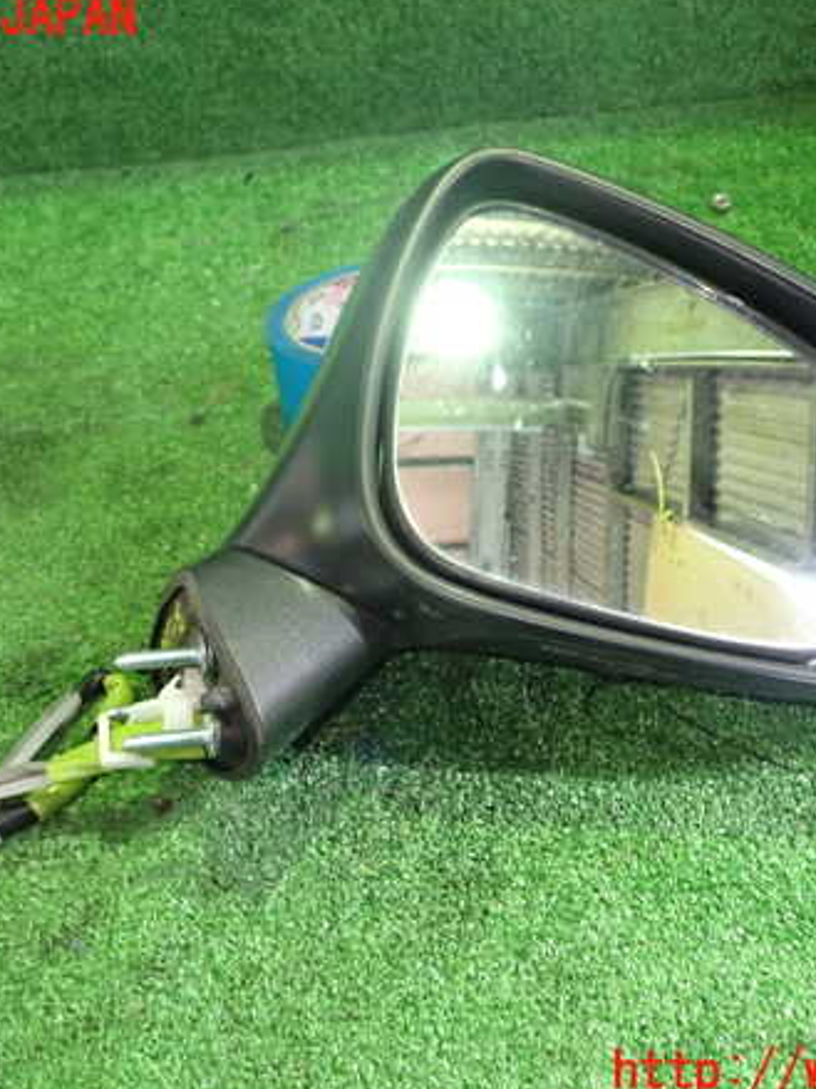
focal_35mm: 41
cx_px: 429
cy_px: 546
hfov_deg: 35.1
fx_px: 1289
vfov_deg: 45.8
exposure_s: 1/30
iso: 500
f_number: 2.3
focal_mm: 5.4
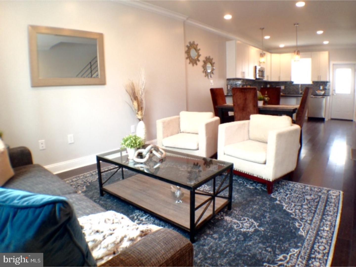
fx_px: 339
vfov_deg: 42.9
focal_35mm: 33
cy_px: 134
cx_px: 178
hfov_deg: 55.4
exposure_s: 1/20
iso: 80
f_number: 2.4
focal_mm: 4.12
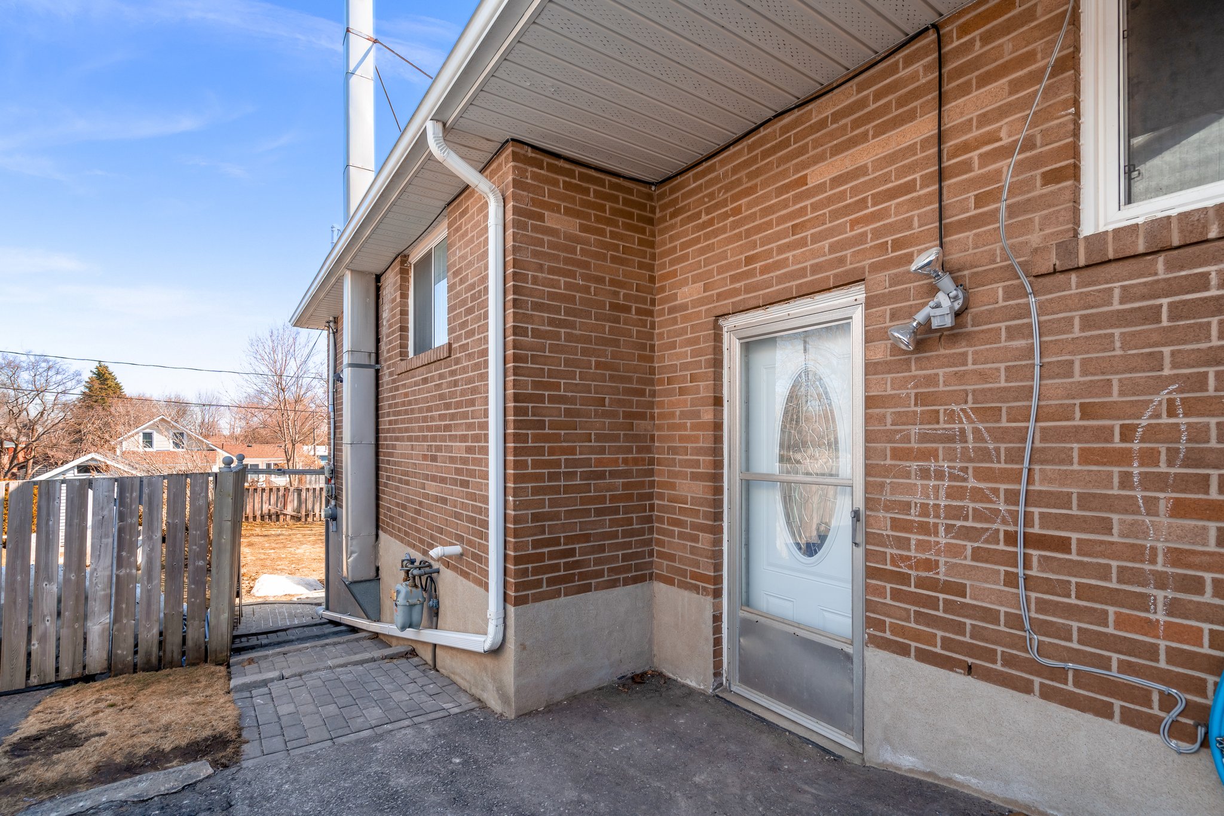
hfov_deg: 96.7
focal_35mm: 16
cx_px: 612
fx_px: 544
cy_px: 408
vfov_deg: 73.7
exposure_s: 1/80
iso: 320
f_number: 8
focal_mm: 16
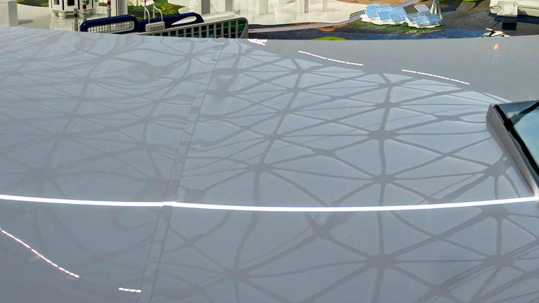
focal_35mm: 63
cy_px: -63
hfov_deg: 33.1
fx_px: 900
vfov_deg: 18.1
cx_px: 346
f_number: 2.8
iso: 100
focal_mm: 24
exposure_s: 1/320
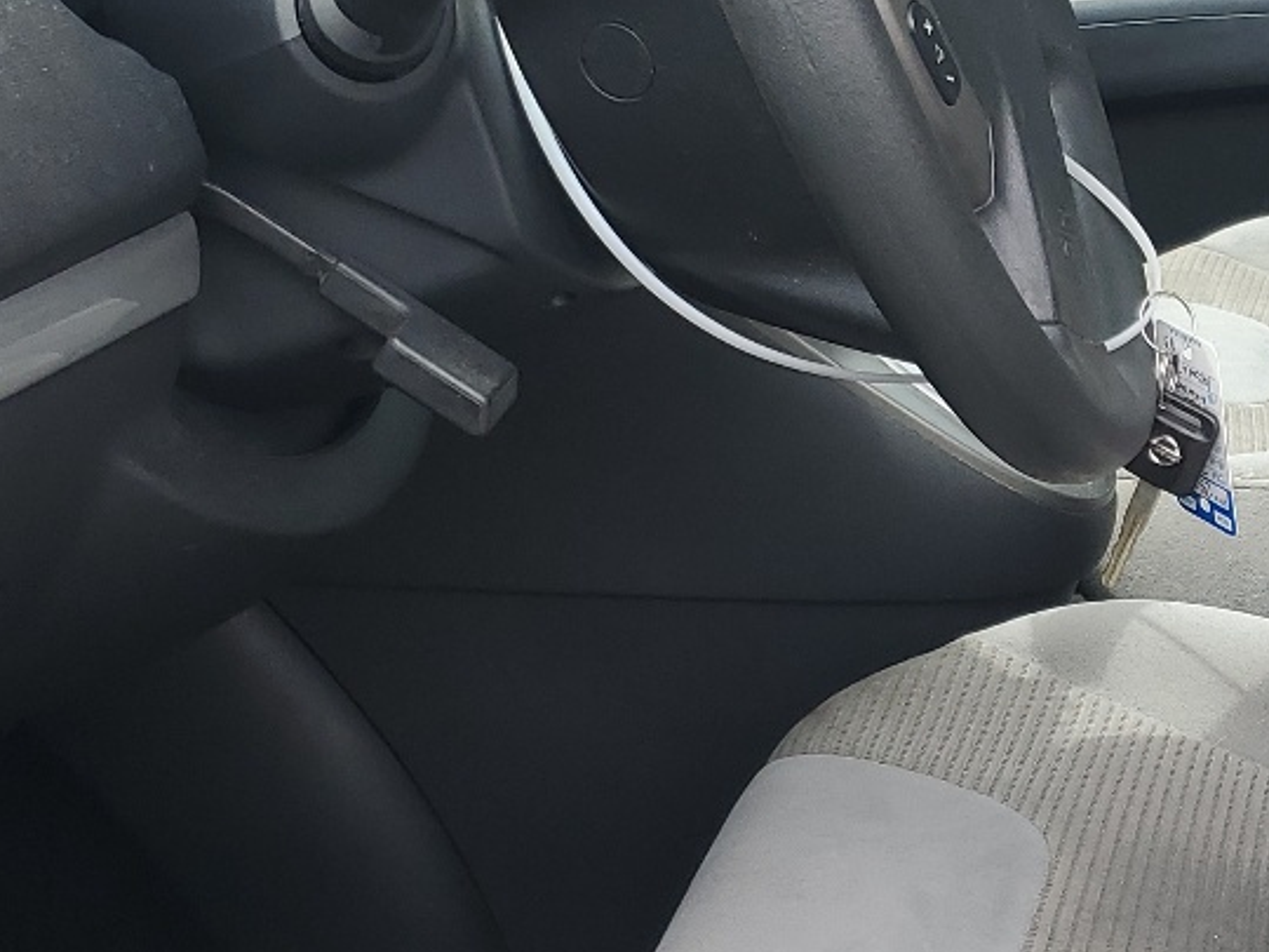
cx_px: 1372
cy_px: 611
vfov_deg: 19.1
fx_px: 2823
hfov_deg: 23.8
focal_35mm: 77
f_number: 1.5
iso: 50
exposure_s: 1/417
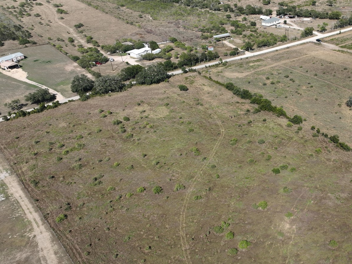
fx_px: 427
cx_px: 282
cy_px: 169
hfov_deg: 42.8
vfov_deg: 34.1
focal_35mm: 42
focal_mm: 12.29
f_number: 2.8
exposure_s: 1/2000
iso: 100
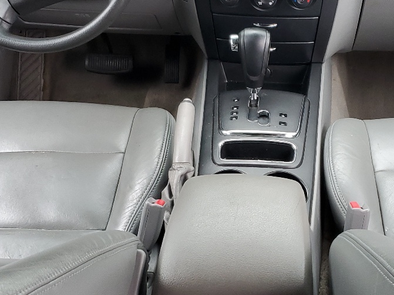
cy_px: 158
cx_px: 272
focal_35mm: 62
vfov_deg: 23.6
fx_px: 706
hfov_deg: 30.9
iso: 94
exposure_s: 1/120
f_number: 1.5
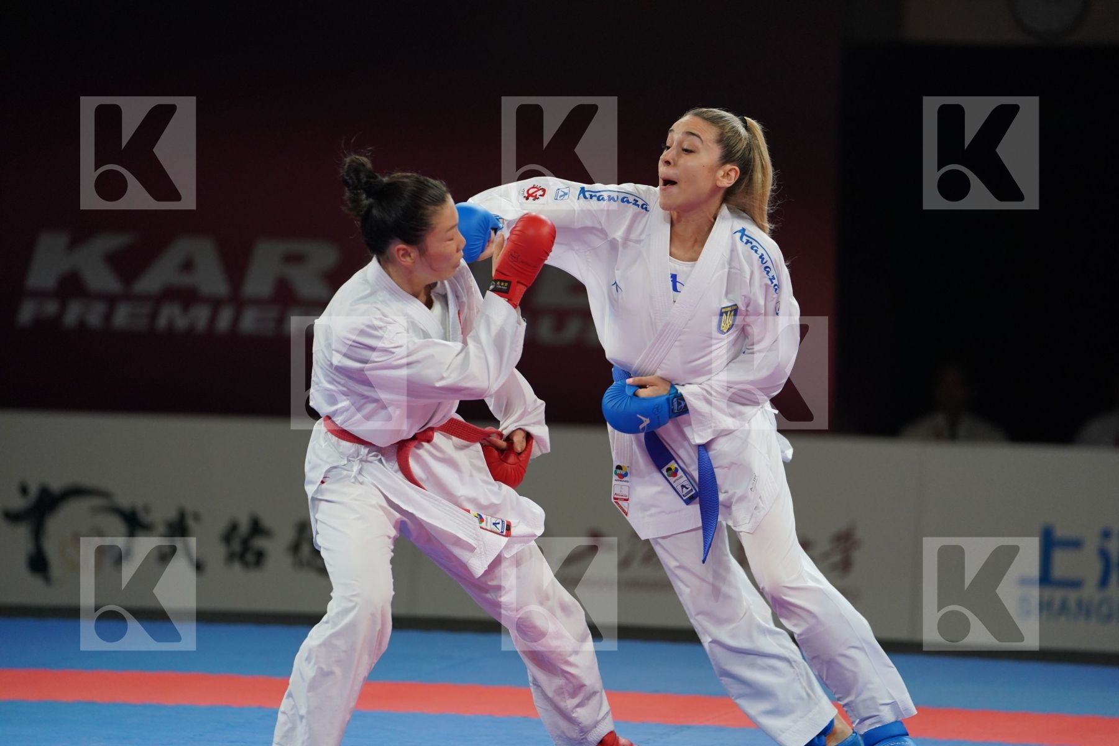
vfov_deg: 6.9
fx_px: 6154
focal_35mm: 198
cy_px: 373
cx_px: 560
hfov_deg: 10.4
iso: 1600
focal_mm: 198
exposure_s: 1/1000
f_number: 2.8
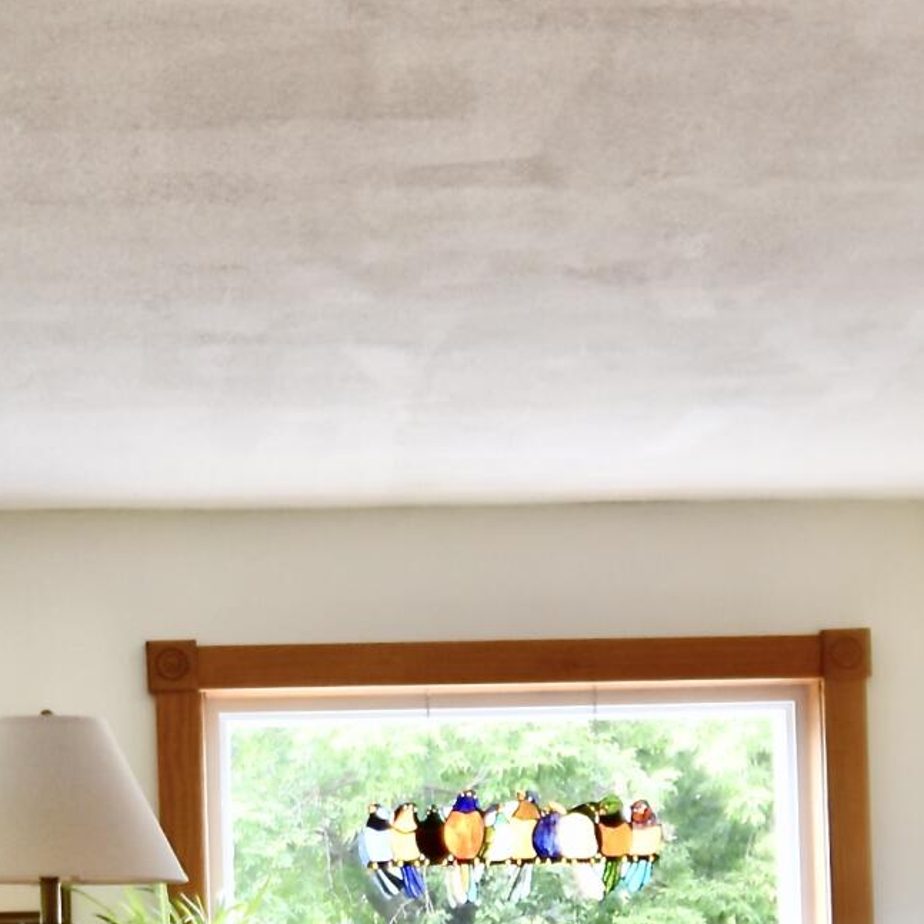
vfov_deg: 24.5
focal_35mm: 68
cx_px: 353
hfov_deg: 25.3
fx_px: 2053
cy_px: 859
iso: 400
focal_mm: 11.5
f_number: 4.8
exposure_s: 1/60
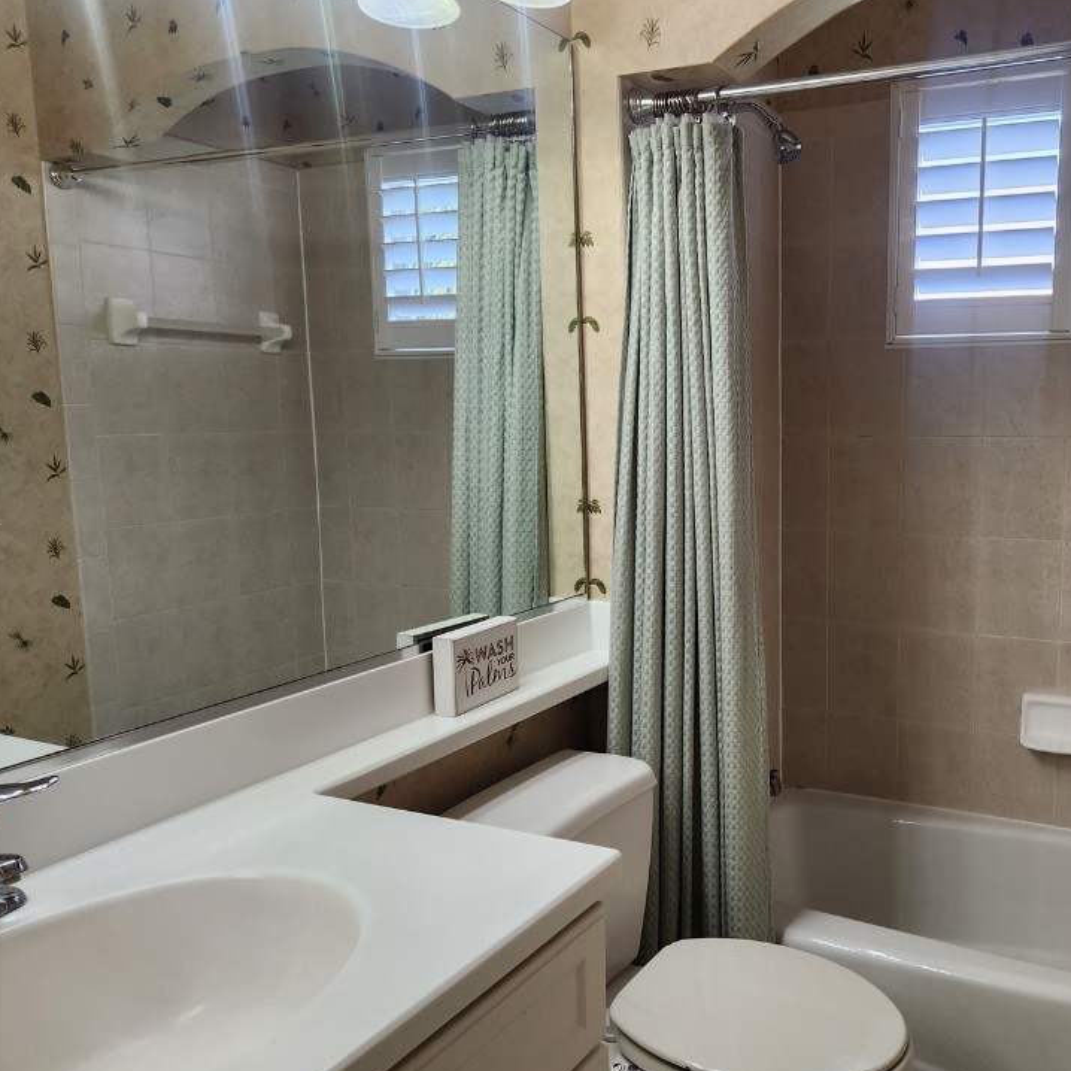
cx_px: 753
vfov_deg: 55.6
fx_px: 1015
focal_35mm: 29
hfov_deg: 54.0
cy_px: 543
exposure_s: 1/180
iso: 125
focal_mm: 5.4
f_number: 1.8
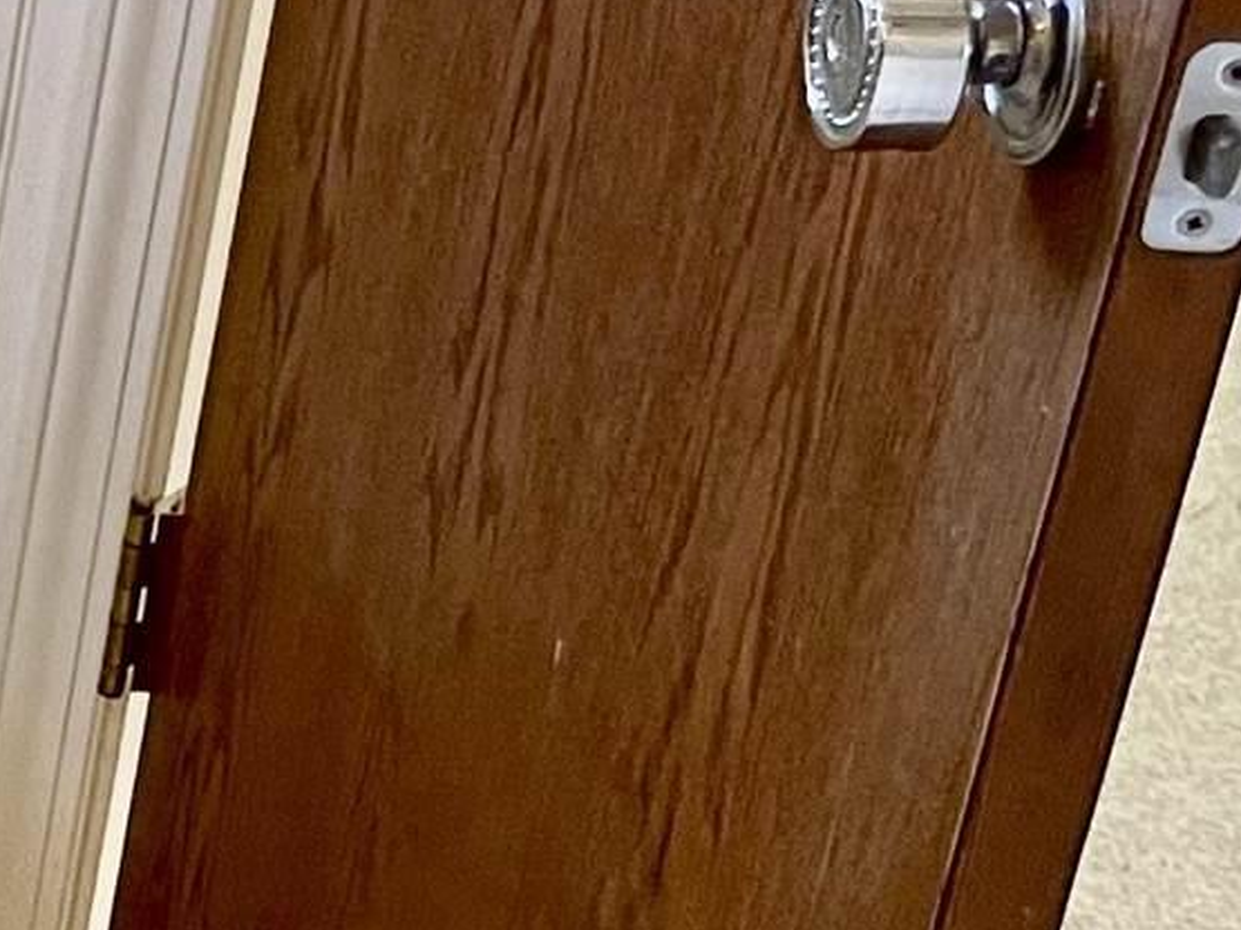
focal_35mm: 144
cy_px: 295
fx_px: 5161
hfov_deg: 11.9
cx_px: -1406
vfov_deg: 10.3
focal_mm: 4.2
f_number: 1.6
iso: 100
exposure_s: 1/60
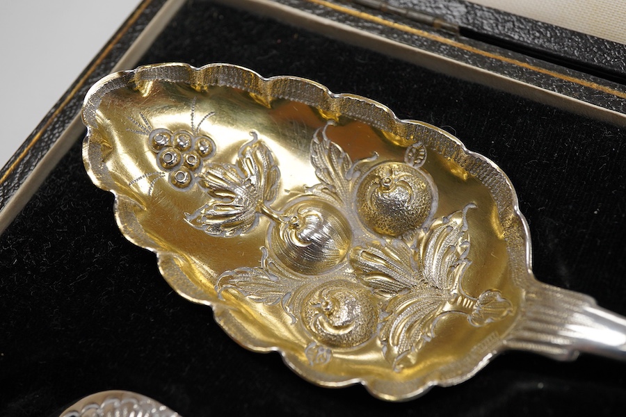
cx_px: 313
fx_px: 782
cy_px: 208
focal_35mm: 45
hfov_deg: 43.6
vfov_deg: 29.9
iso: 800
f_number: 10
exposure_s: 1/125
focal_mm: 30
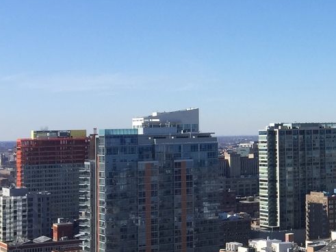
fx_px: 825
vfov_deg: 17.3
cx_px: 411
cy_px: 99
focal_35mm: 85
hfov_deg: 21.3
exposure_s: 1/2083
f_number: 2.2
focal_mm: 4.15
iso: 32
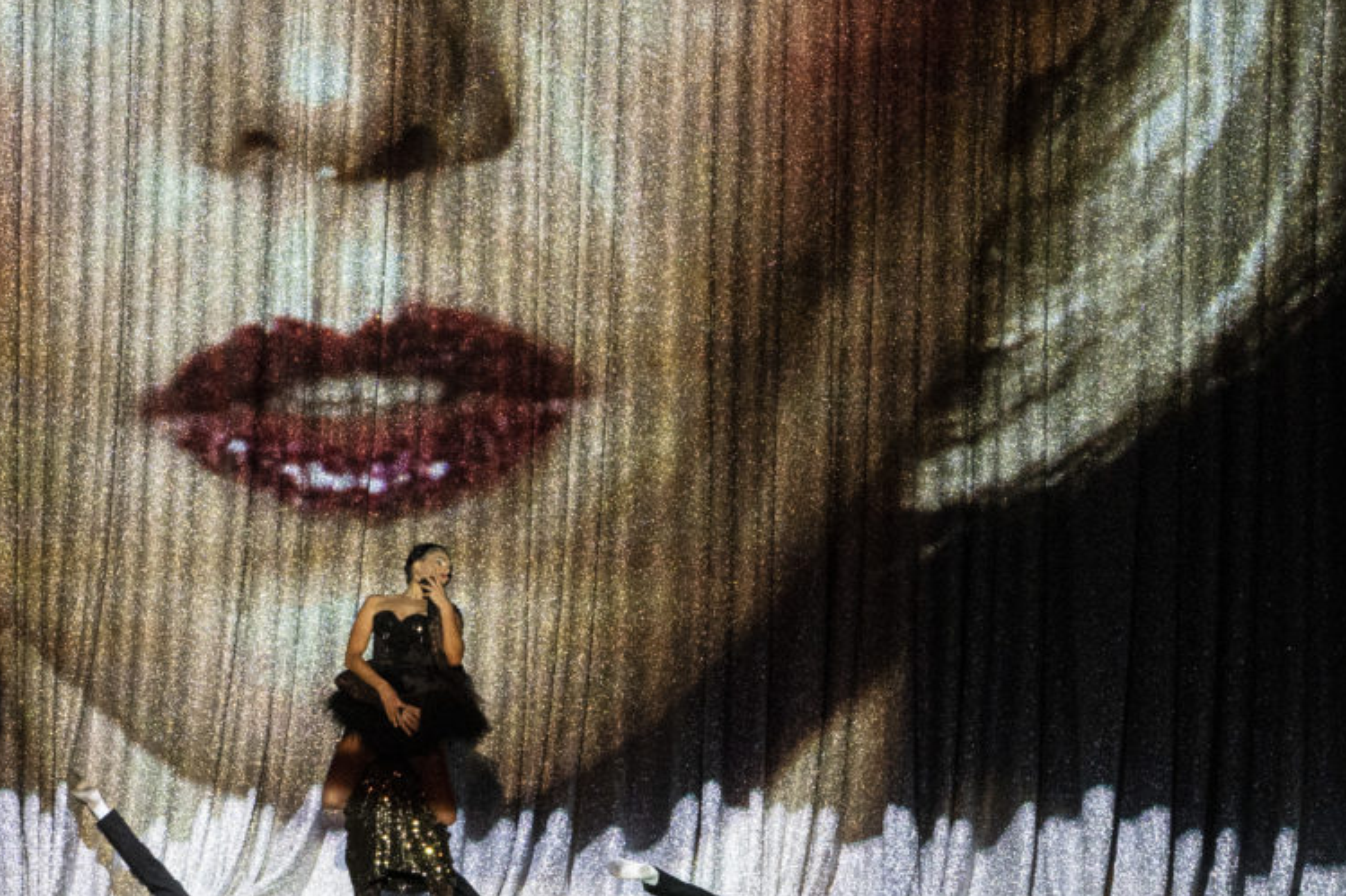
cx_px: 323
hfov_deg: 12.5
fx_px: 6130
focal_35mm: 164
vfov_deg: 8.4
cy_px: 321
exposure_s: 1/60
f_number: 4.5
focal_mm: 70
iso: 2500
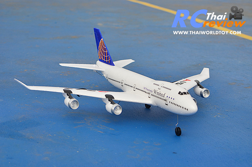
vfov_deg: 17.4
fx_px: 545
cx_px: 126
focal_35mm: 78
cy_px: 84
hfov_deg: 26.1
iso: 100
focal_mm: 52
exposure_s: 1/500
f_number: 5.6
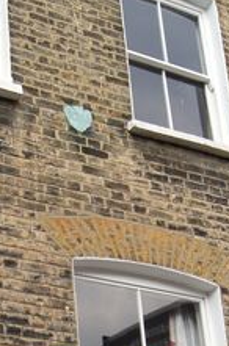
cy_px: 363
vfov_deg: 20.9
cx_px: 47
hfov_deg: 14.4
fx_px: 903
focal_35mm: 94
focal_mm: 18
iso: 100
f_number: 9
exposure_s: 1/80
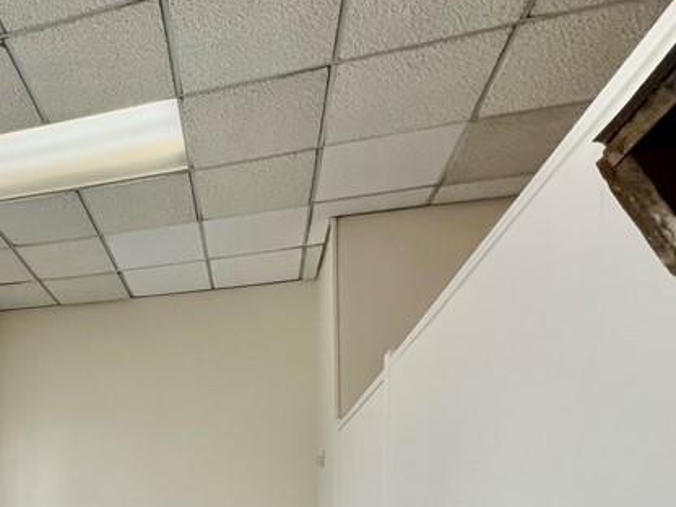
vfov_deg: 40.3
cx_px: -26
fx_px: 625
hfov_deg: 45.9
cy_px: 471
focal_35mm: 32
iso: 50
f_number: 1.8
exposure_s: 1/120
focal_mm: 1.57
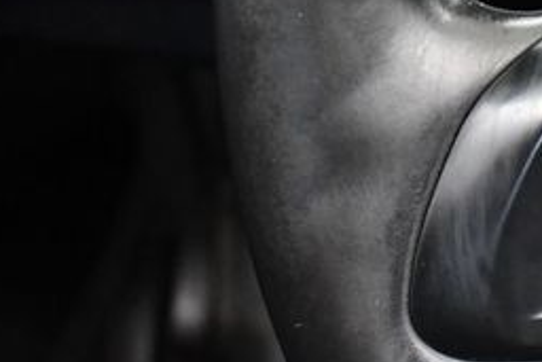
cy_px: 53
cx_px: 510
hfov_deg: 22.0
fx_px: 1356
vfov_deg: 15.1
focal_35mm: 90
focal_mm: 18
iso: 4500
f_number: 3.5
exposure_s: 1/60
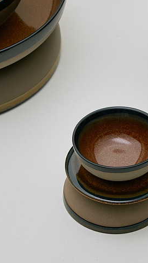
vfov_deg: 13.4
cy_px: 92
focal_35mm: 160
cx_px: 86
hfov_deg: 7.6
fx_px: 1117
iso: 1000
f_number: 9
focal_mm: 85
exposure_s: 1/250
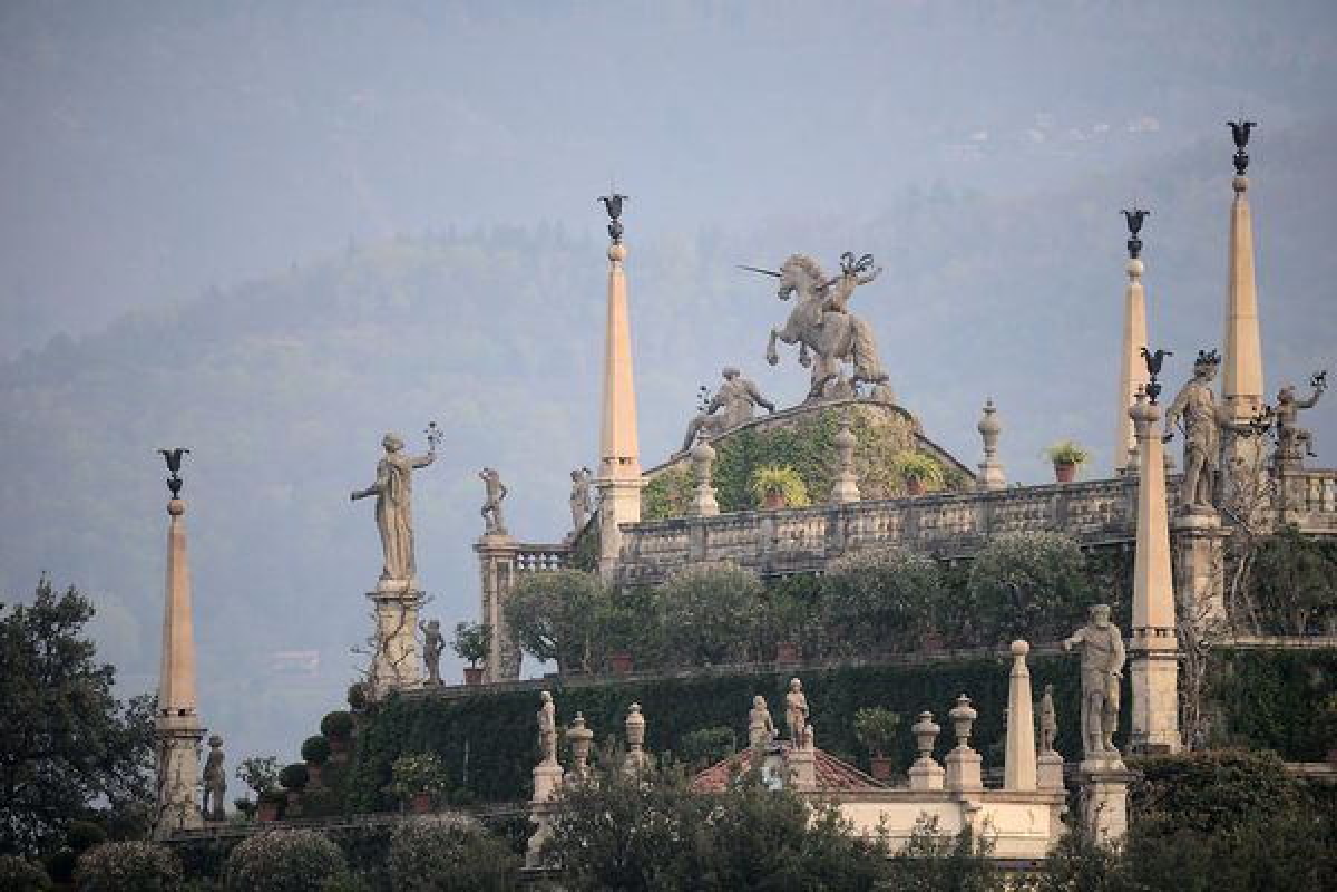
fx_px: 22282
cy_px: 446
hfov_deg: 3.4
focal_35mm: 600
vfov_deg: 2.3
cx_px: 668
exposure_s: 1/30
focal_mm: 600
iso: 100
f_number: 7.1
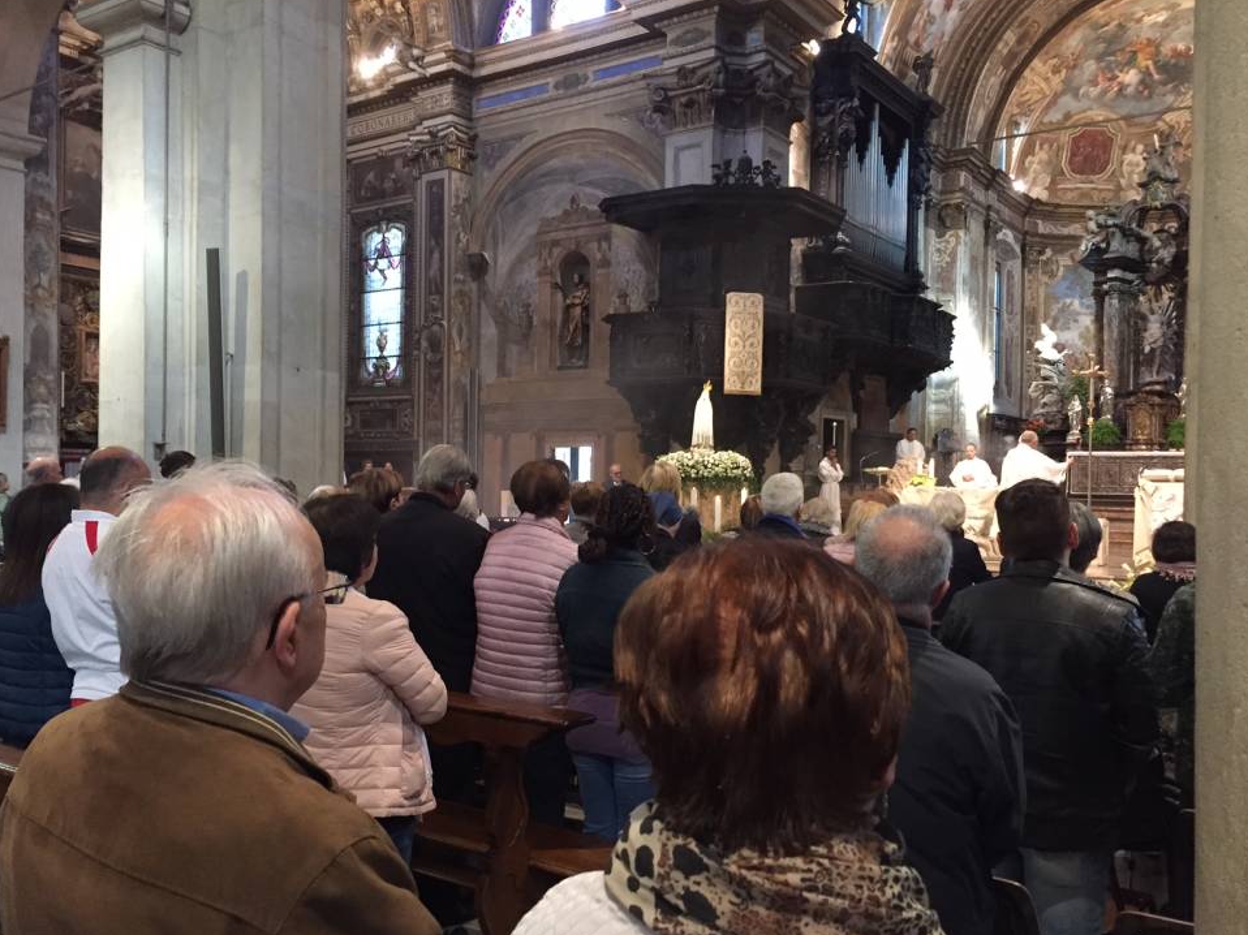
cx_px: 620
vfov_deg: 45.4
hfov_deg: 58.4
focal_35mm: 31
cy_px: 482
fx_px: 1117
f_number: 2.2
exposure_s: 1/17
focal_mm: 4.15
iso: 320
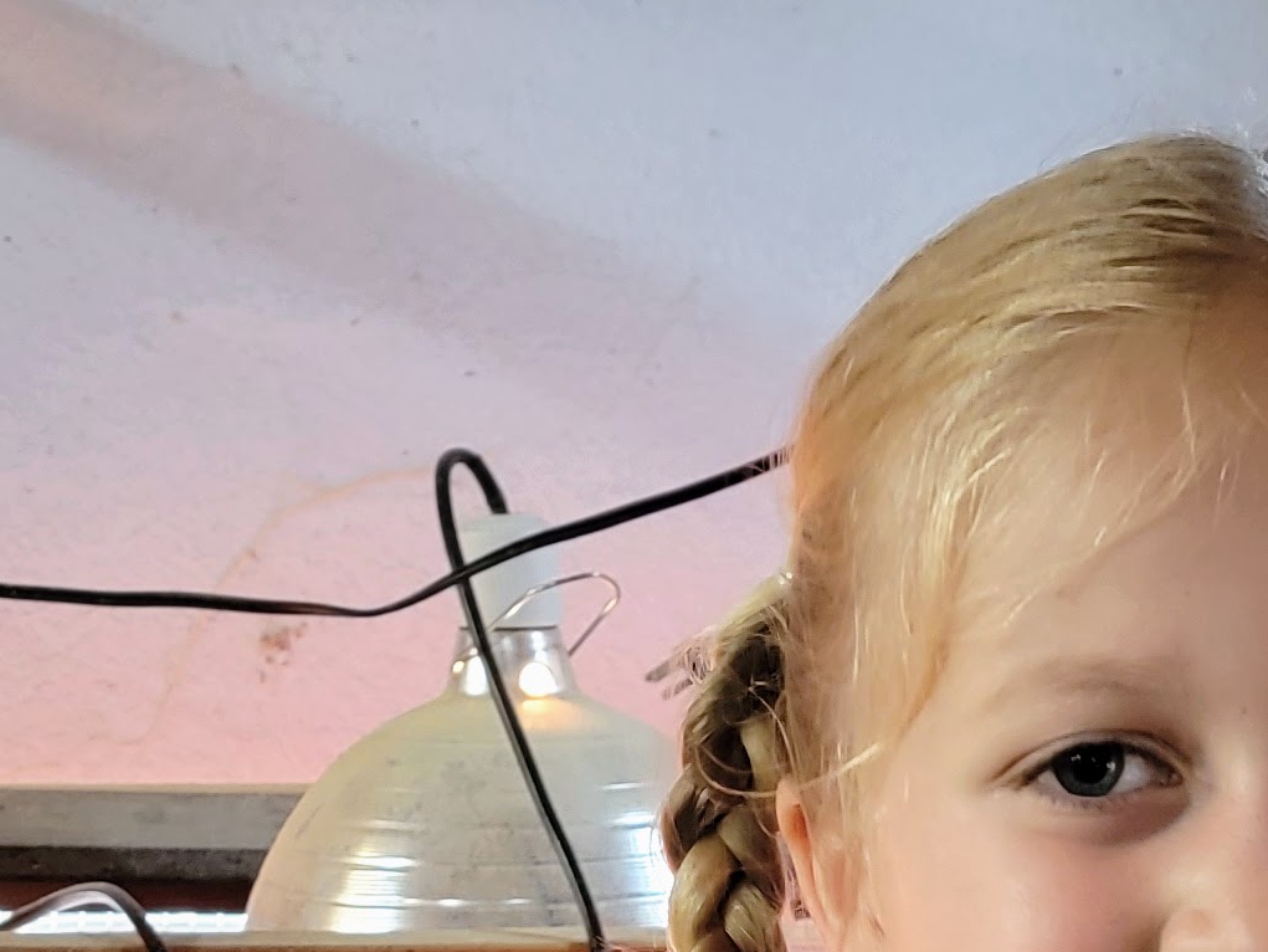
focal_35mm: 94
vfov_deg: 14.6
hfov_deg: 20.6
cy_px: 1434
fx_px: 3444
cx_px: 1011
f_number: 1.8
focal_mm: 6.7
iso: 320
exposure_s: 1/40
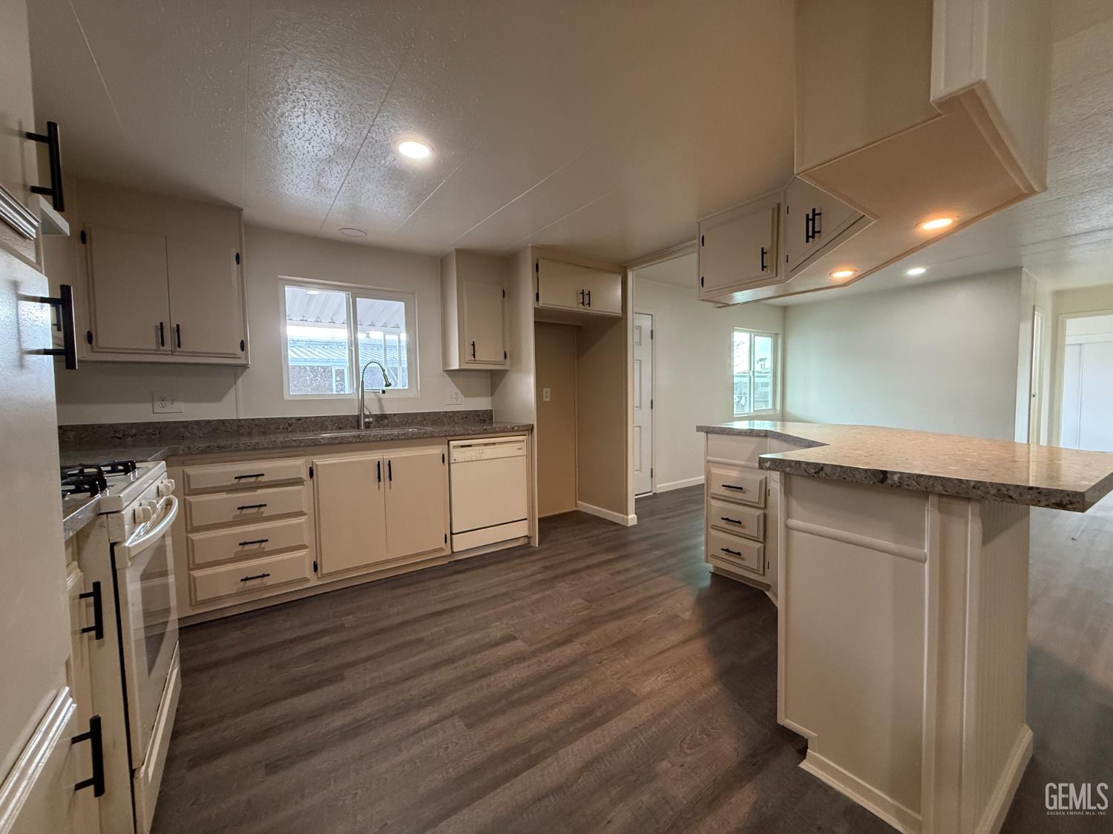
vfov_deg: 85.7
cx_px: 556
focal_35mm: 14
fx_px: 450
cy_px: 417
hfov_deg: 102.1
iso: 400
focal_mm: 2.22
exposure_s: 1/120
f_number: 2.2
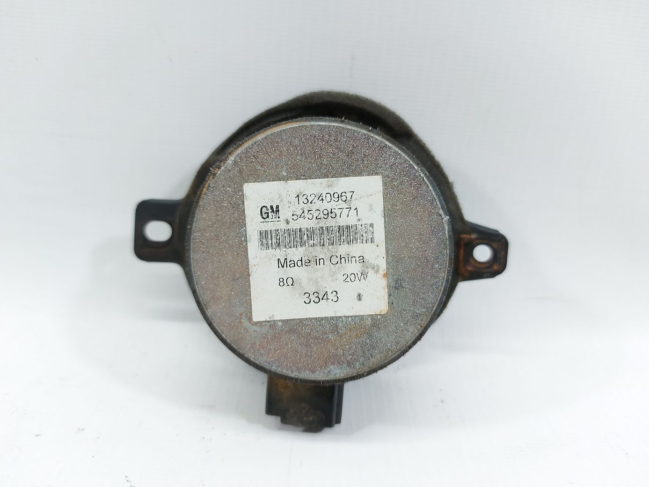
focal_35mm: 24
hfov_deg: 71.6
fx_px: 450
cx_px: 324
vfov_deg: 56.8
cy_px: 244
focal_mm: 5.23
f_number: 1.8
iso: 80
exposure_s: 1/60
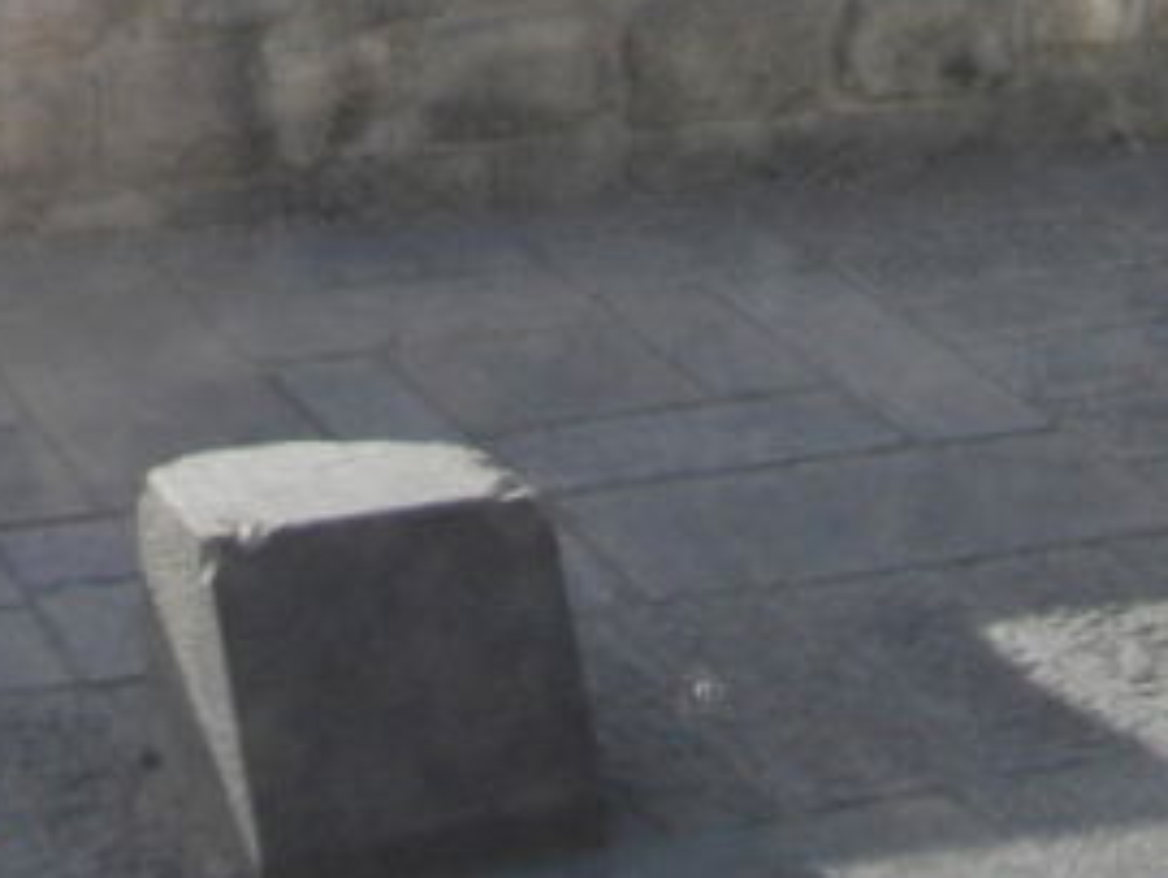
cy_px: -467
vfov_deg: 13.2
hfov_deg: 18.4
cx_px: 320
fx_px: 3580
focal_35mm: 106
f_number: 3.5
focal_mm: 5
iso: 248
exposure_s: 1/942
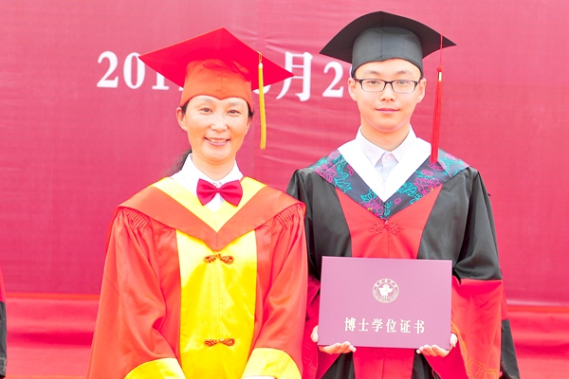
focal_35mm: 50
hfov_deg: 39.6
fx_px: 790
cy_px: 190
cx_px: 284
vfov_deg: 27.0
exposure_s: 1/320
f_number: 4
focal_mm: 50
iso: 200
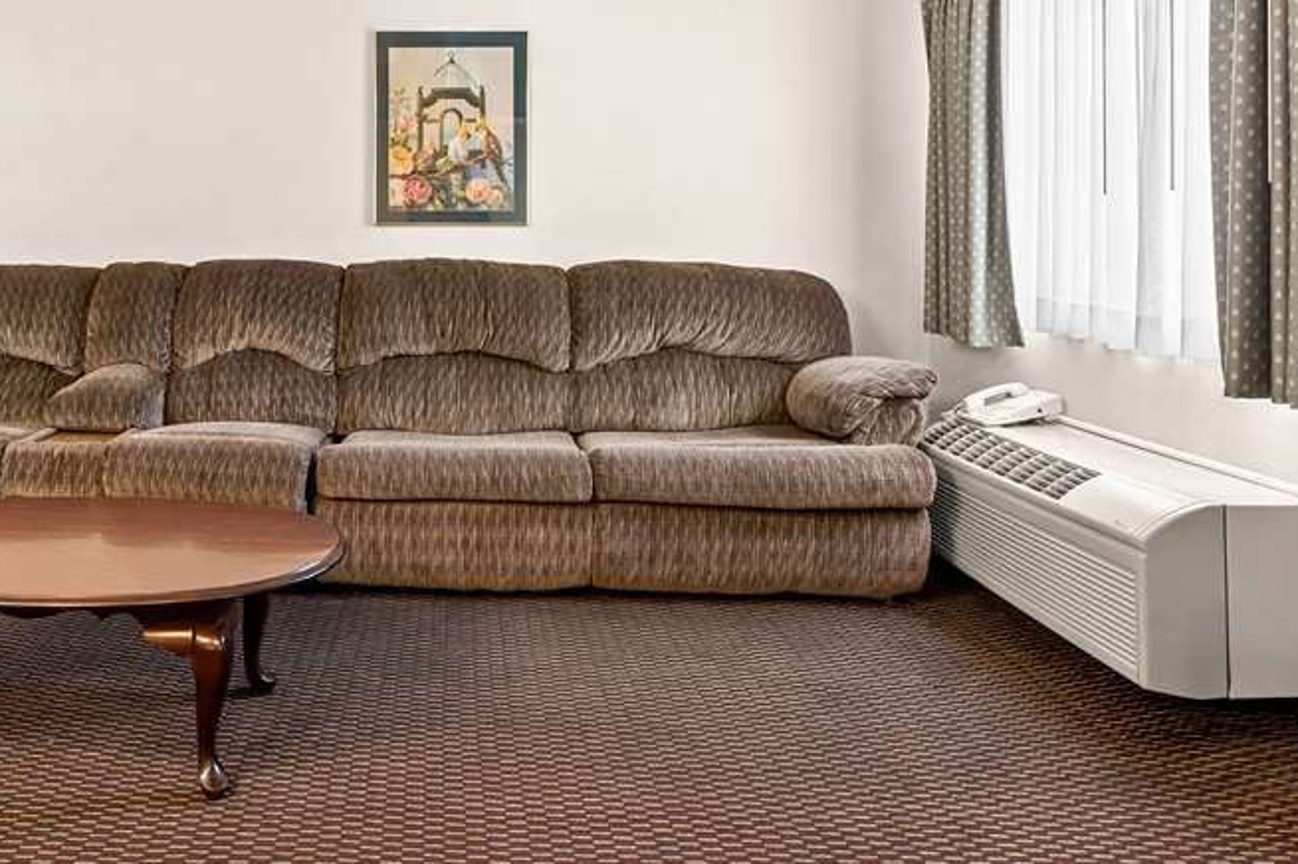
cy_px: 264
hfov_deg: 70.1
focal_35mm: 25
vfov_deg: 50.0
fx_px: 901
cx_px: 465
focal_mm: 16
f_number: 8
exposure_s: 1/1.25
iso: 400
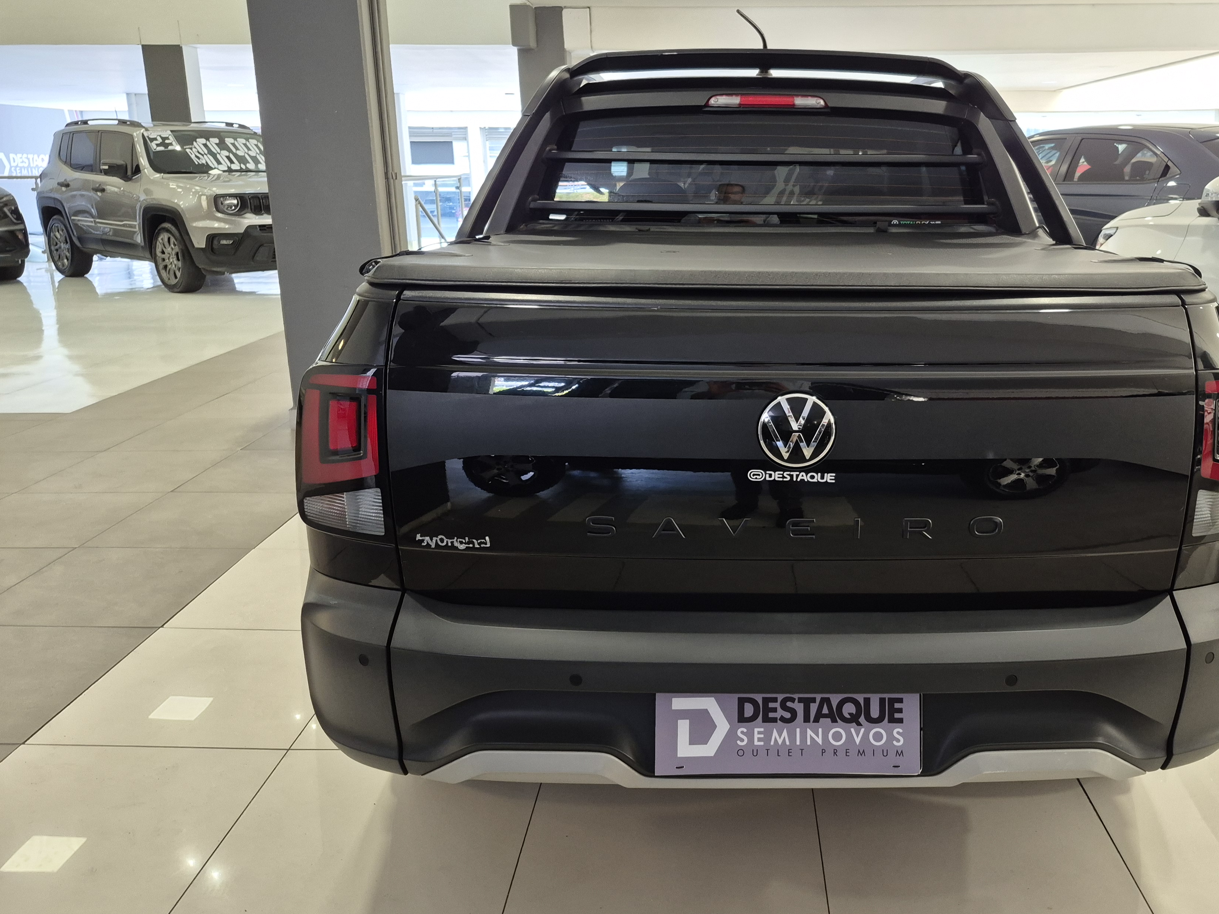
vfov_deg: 49.7
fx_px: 986
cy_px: 431
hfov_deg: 62.8
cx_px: 741
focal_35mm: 28
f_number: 1.8
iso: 250
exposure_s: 1/120
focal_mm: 5.4
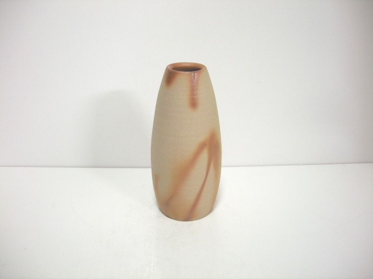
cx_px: 186
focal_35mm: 35
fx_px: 377
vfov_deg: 40.7
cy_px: 140
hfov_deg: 52.6
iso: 400
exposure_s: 1/18.4
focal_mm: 5.7
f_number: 2.8
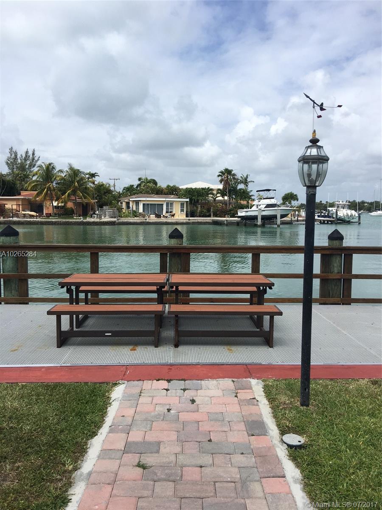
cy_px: 255
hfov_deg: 48.2
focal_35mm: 29
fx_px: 427
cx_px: 191
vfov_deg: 61.7
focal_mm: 4.15
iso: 25
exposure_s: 1/2404
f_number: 2.2
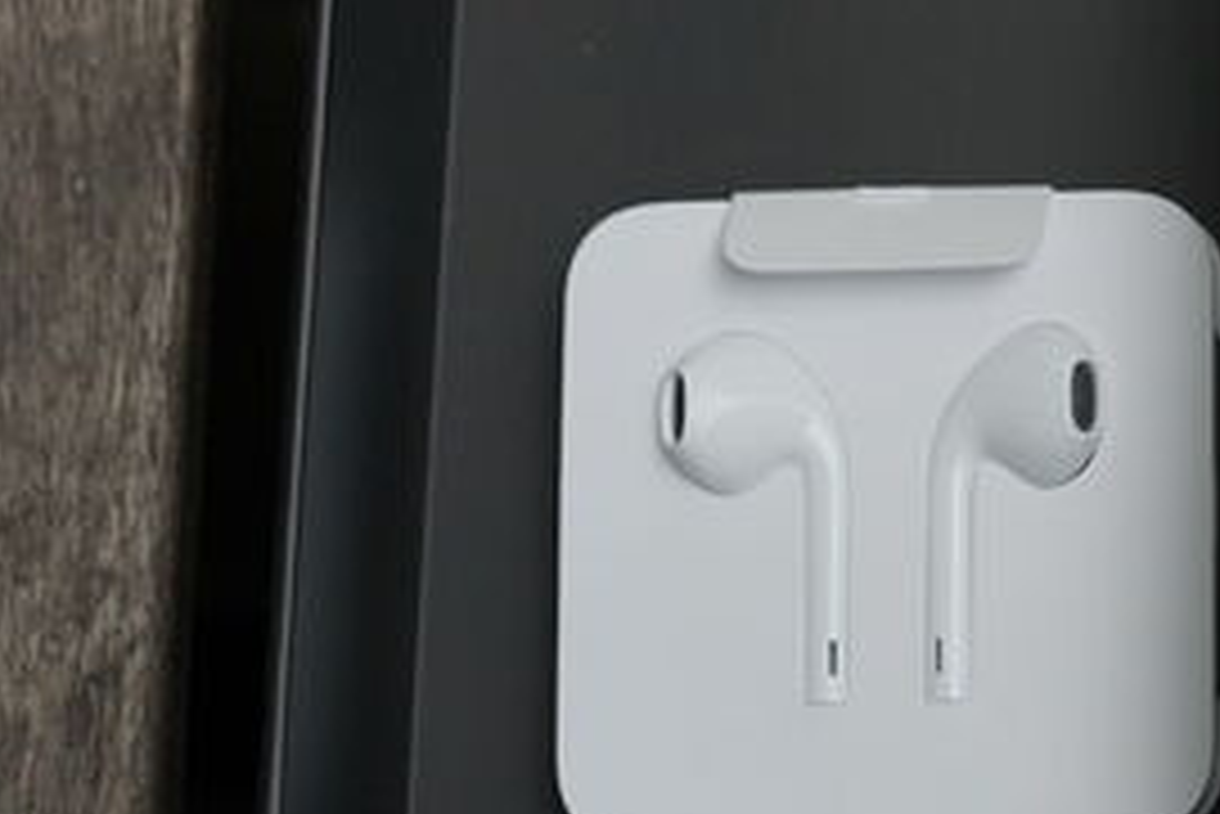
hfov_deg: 10.2
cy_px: -85
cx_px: 1765
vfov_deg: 7.0
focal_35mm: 195
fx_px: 6612
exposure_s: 1/200
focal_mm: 55
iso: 500
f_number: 6.3
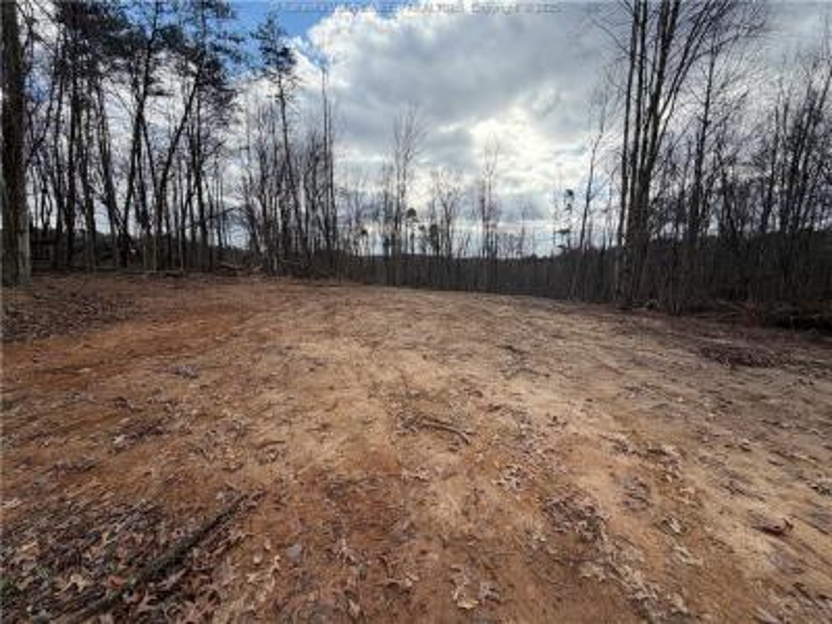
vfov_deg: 85.7
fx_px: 336
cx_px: 416
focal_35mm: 14
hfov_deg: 102.1
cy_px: 312
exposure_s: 1/770
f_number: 2.2
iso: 32
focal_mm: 2.22
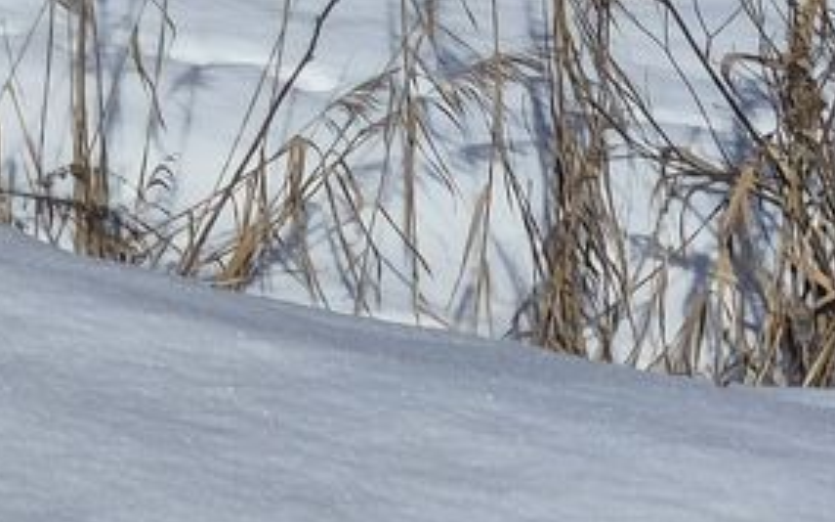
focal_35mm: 175
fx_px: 3982
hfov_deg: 9.3
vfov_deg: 6.2
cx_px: -1755
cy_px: -1607
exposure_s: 1/7696
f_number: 1.8
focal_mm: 5.4
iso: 50
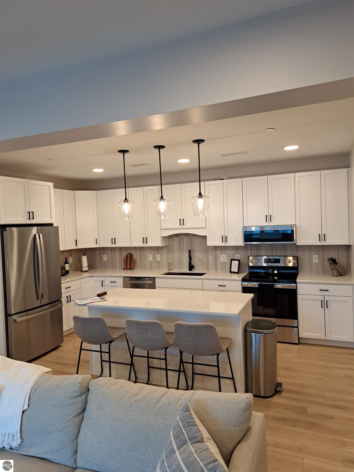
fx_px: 327
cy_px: 236
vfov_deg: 71.6
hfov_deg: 56.8
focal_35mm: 24
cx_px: 177
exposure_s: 1/60
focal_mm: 5.23
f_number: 1.8
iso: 125
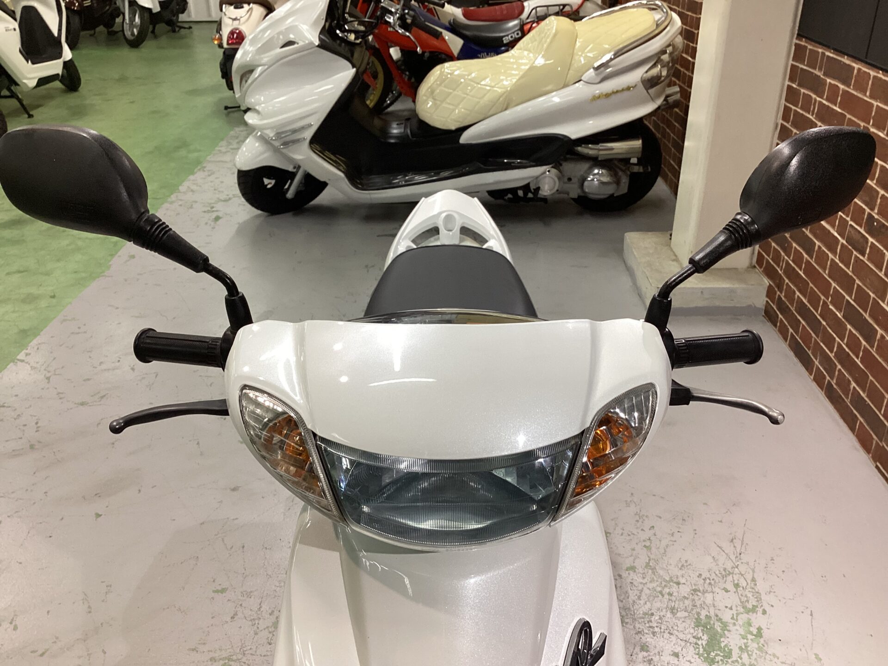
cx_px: 444
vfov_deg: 45.4
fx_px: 795
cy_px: 333
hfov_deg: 58.4
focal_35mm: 31
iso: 125
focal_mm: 3.3
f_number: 2.4
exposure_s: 1/60
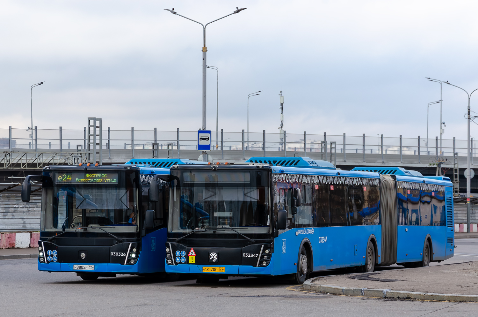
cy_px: 158
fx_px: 1490
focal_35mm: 112
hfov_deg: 18.2
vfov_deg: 12.1
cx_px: 239
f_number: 5.6
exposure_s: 1/500
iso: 200
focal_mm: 75
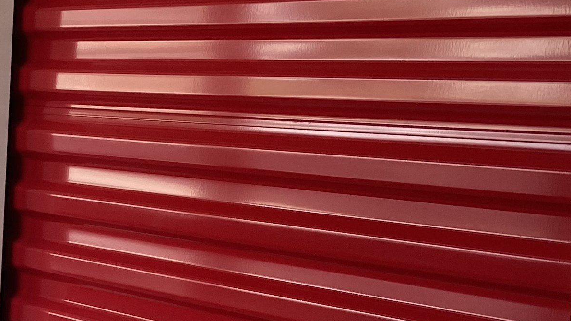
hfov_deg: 20.8
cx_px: -103
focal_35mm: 96
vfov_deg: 12.5
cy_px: 305
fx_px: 1453
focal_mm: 4.25
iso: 50
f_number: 1.8
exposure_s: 1/122
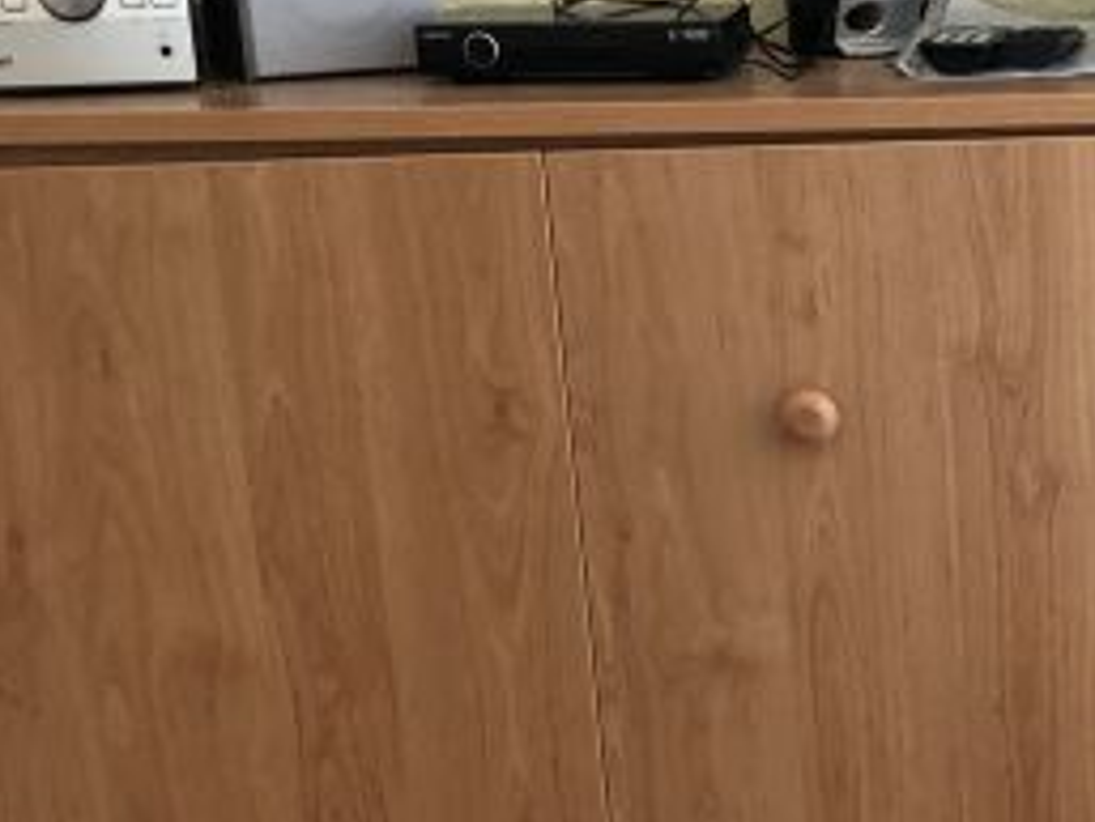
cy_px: 707
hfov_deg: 21.1
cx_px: 1278
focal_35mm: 87
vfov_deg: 16.8
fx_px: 2753
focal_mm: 4
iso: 40
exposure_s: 1/20
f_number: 1.8
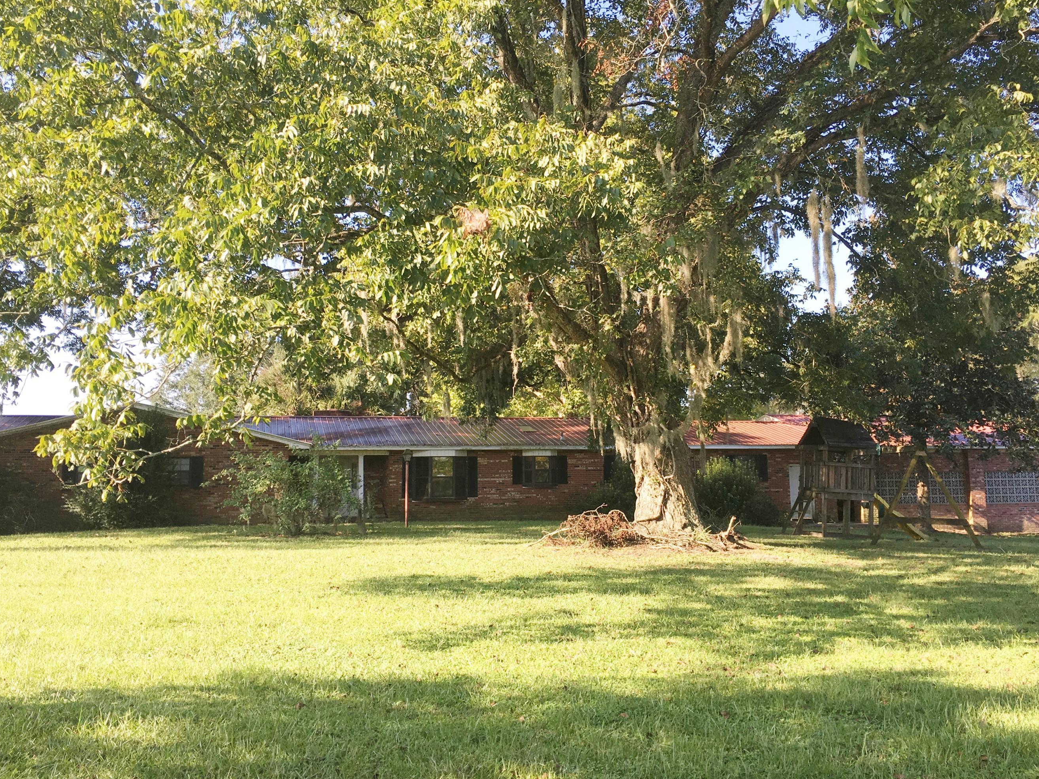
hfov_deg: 55.4
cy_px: 347
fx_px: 990
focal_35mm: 33
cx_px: 516
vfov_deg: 42.9
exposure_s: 1/375
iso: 25
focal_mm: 4.15
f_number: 2.2
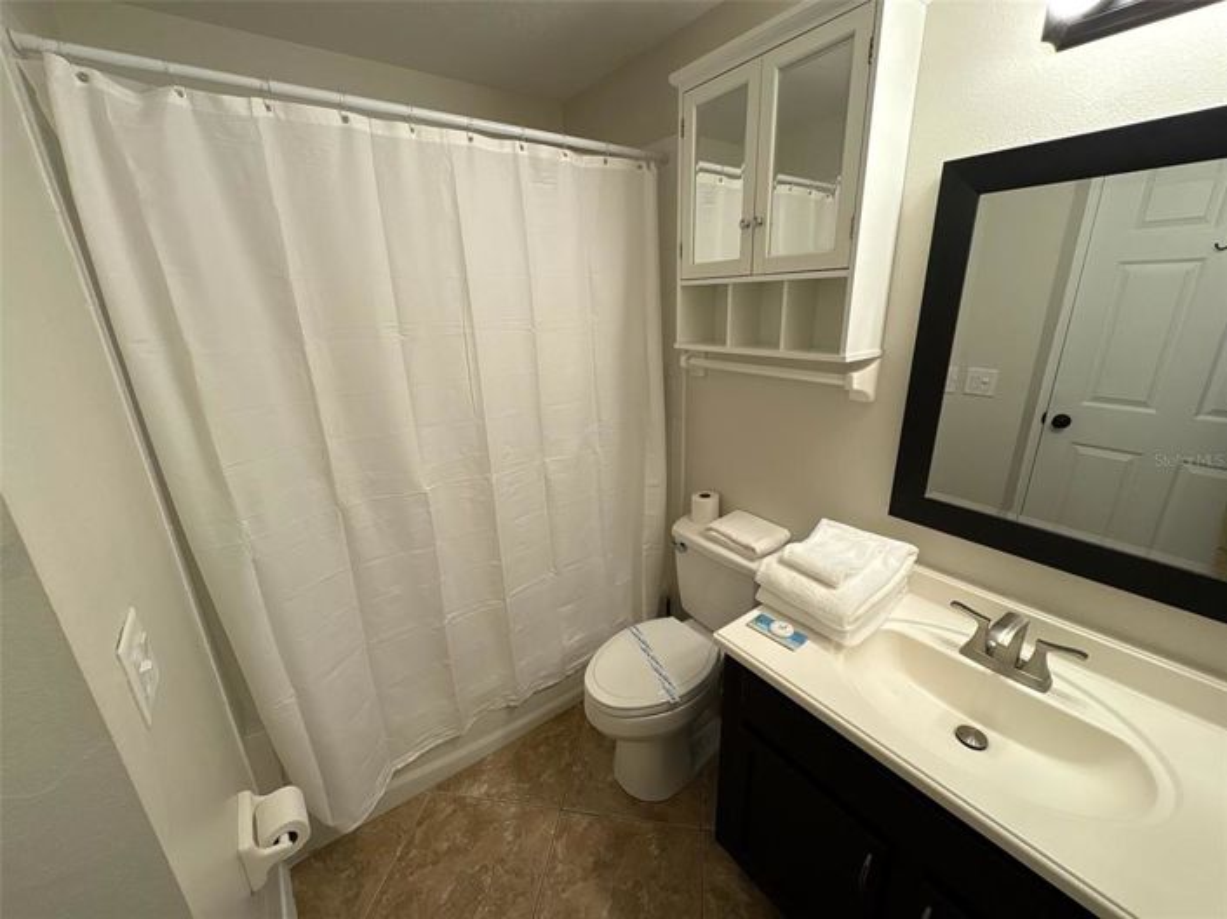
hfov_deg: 102.1
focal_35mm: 14
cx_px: 614
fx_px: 496
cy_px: 460
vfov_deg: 85.6
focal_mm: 2.22
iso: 100
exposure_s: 1/60
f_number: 2.2
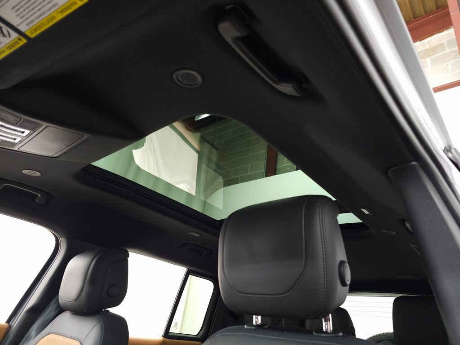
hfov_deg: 73.9
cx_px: 230
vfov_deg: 58.9
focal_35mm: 23
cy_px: 172
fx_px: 306
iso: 320
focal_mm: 6.3
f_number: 1.7
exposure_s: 1/60
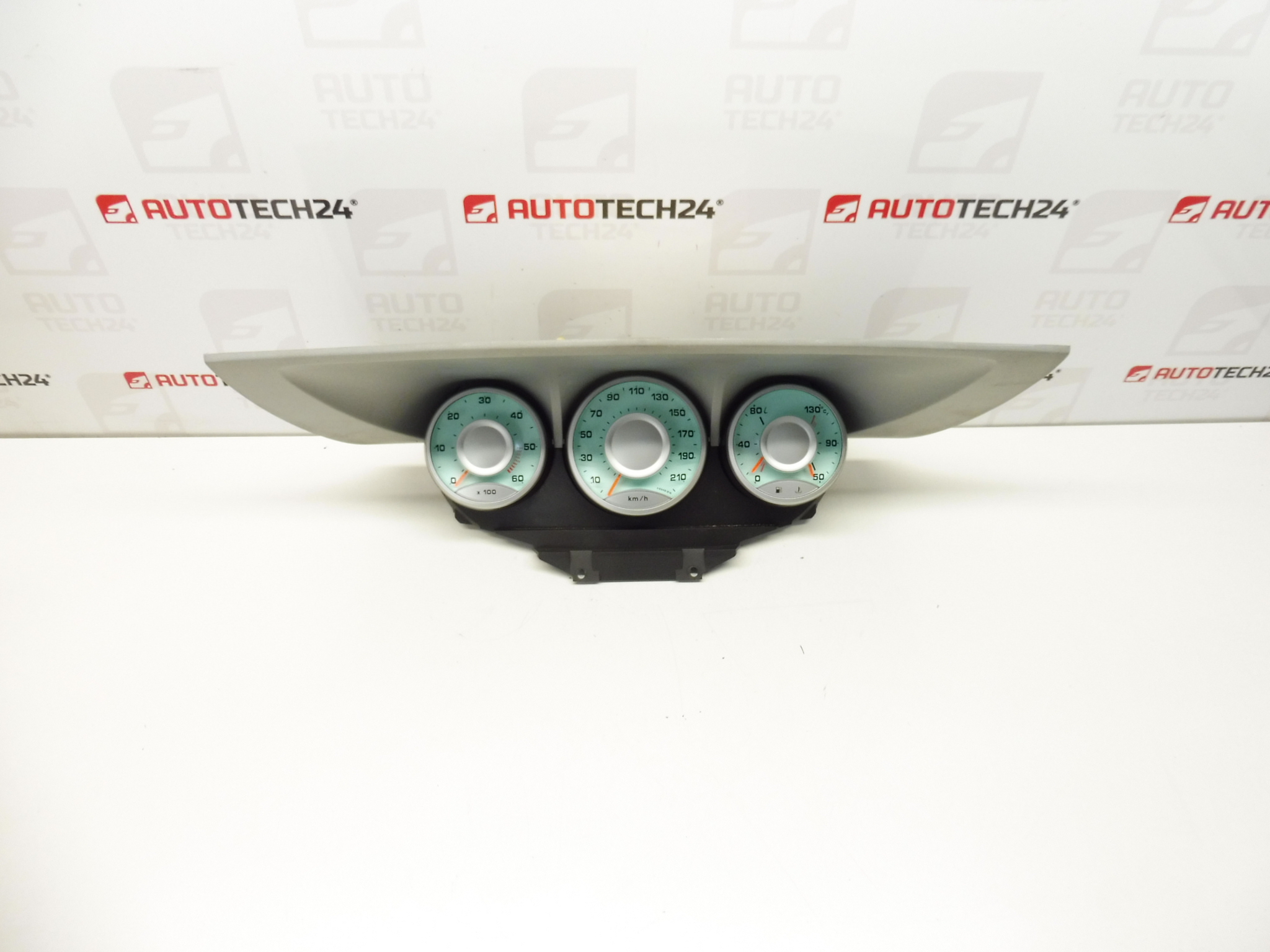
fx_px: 917
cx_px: 635
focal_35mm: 25
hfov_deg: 69.4
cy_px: 476
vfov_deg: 54.9
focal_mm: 4.4
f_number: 3.5
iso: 200
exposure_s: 1/60
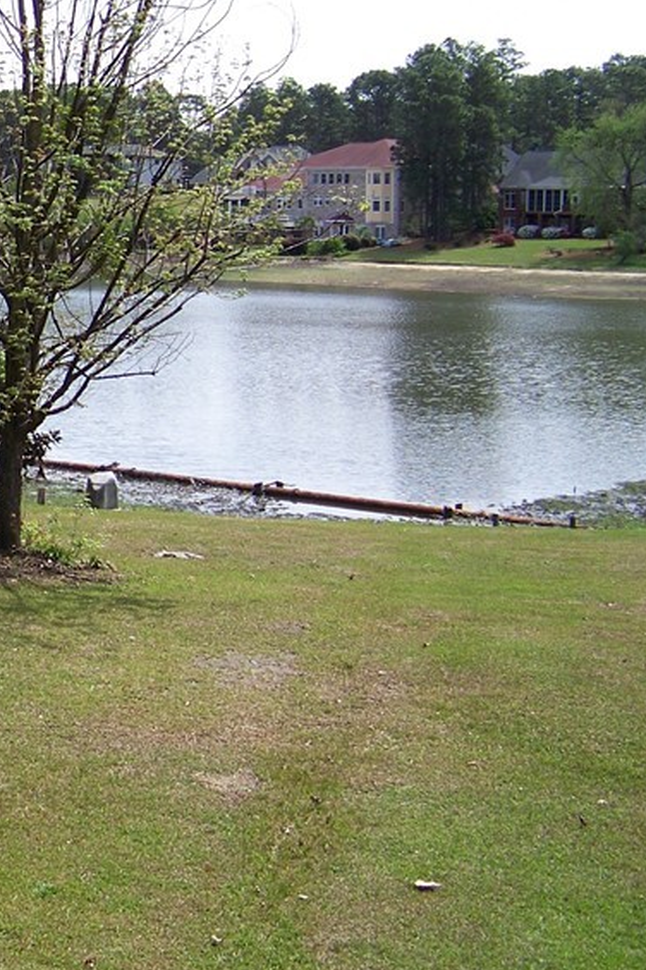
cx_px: -229
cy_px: 433
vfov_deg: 29.6
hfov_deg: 18.4
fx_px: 1830
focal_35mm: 68
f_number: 2.8
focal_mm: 5.85
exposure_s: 1/500
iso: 64
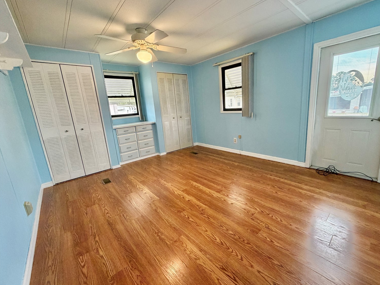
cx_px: 203
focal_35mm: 15
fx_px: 165
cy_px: 140
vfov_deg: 81.7
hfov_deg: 98.0
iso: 320
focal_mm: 2.22
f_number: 2.2
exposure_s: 1/60
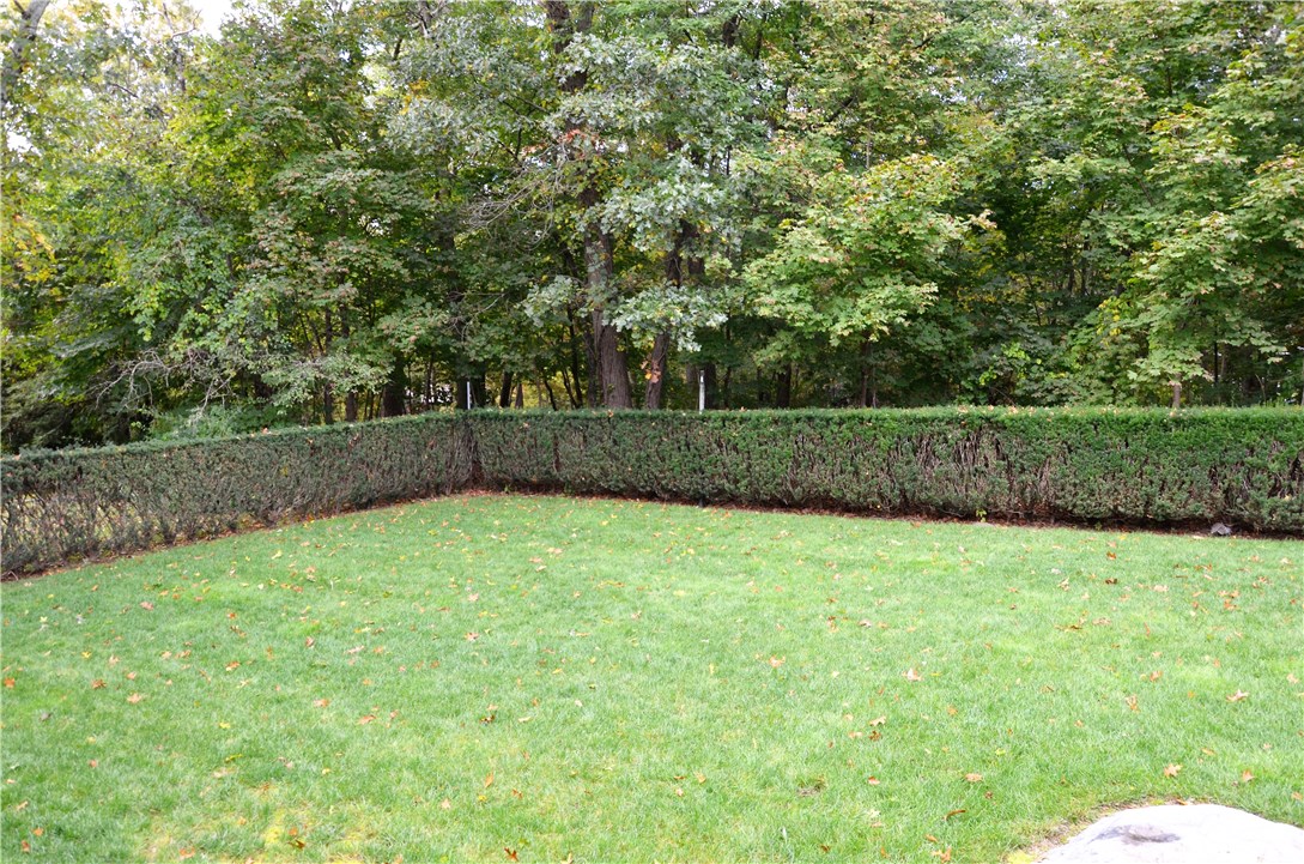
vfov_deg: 47.7
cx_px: 652
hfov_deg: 67.5
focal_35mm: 27
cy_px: 432
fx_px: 976
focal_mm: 18
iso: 400
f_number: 5.6
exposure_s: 1/125
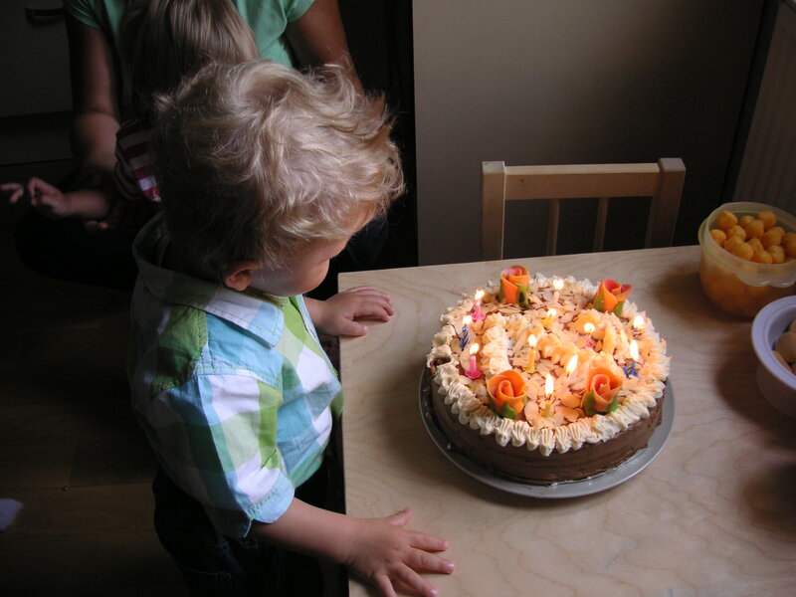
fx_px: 851
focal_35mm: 37
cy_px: 298
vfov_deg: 38.7
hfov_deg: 50.1
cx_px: 398
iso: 50
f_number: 2.8
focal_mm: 6.1
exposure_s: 1/45
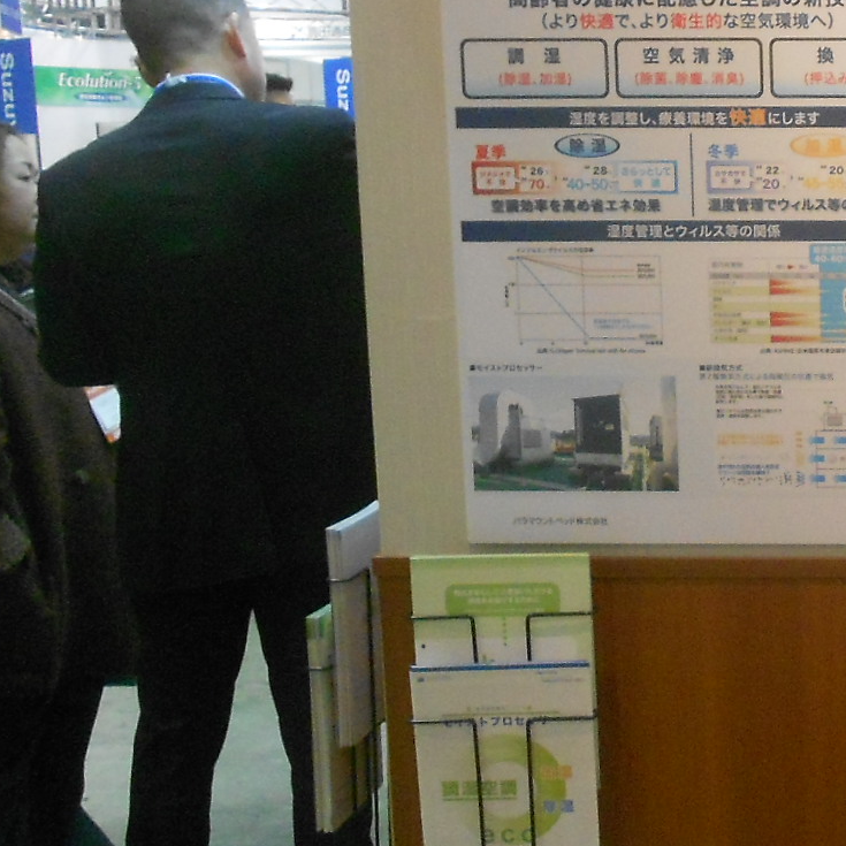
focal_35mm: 64
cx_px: 1003
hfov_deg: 24.5
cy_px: 449
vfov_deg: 26.9
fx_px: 1770
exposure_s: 1/40
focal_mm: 4.6
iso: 400
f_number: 3.2
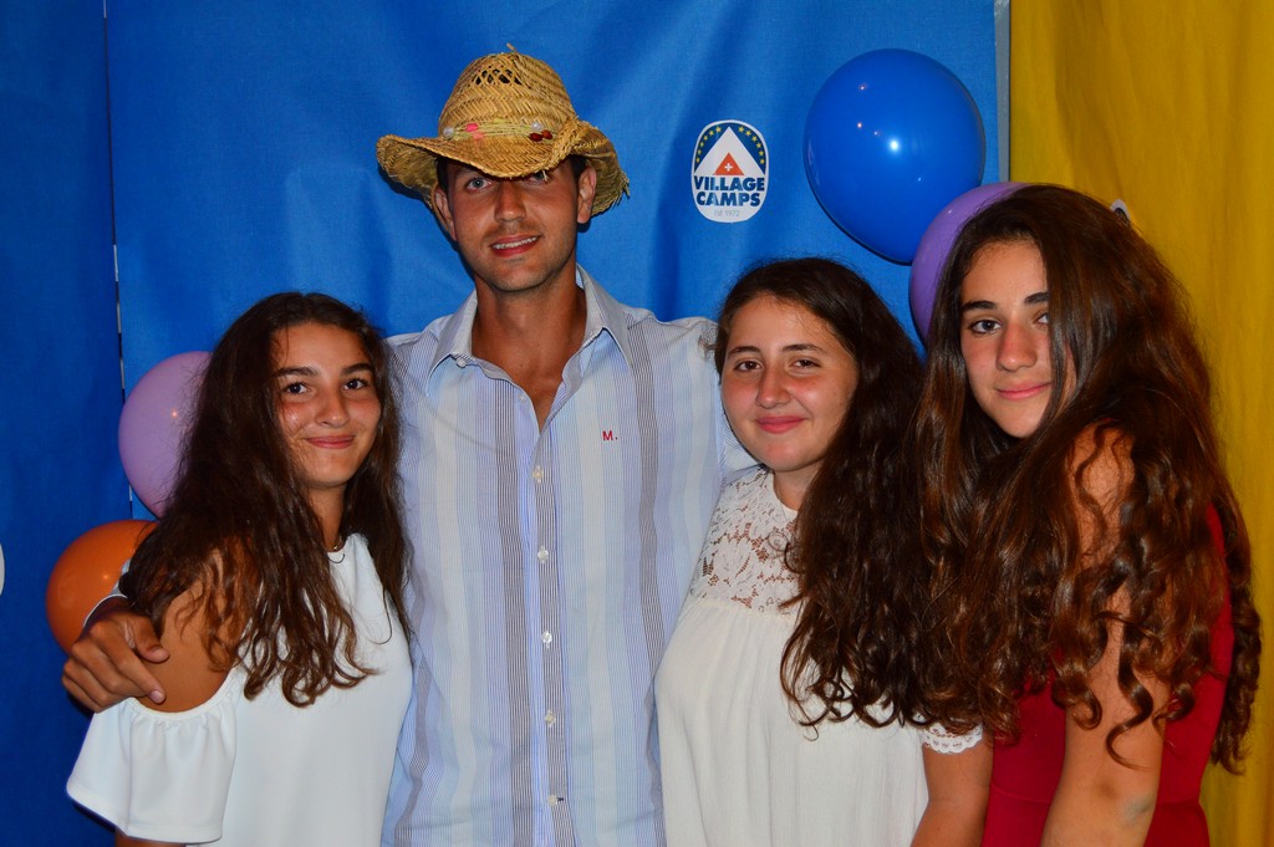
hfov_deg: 46.4
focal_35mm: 42
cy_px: 424
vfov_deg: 31.8
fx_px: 1485
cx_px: 637
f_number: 4.5
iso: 400
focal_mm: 28
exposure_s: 1/100
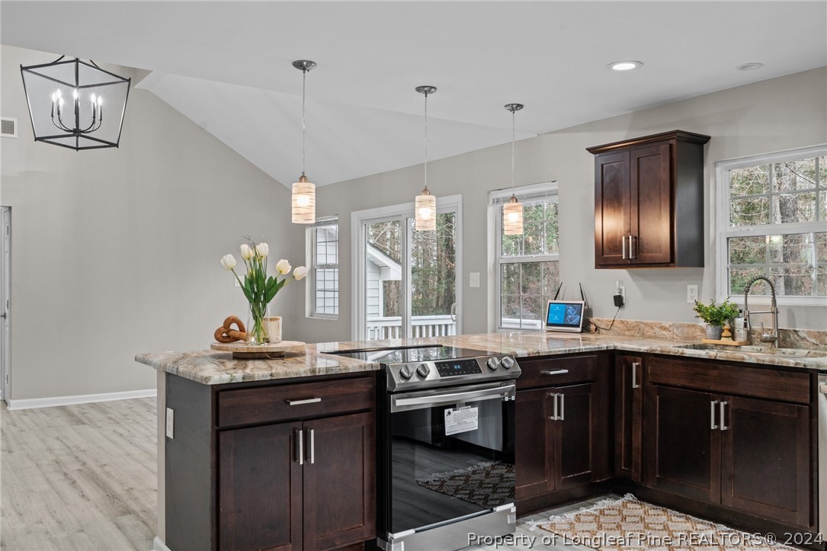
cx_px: 414
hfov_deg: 61.9
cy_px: 276
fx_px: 689
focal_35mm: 30
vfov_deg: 43.6
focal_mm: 30
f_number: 8
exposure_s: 1/5
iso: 320
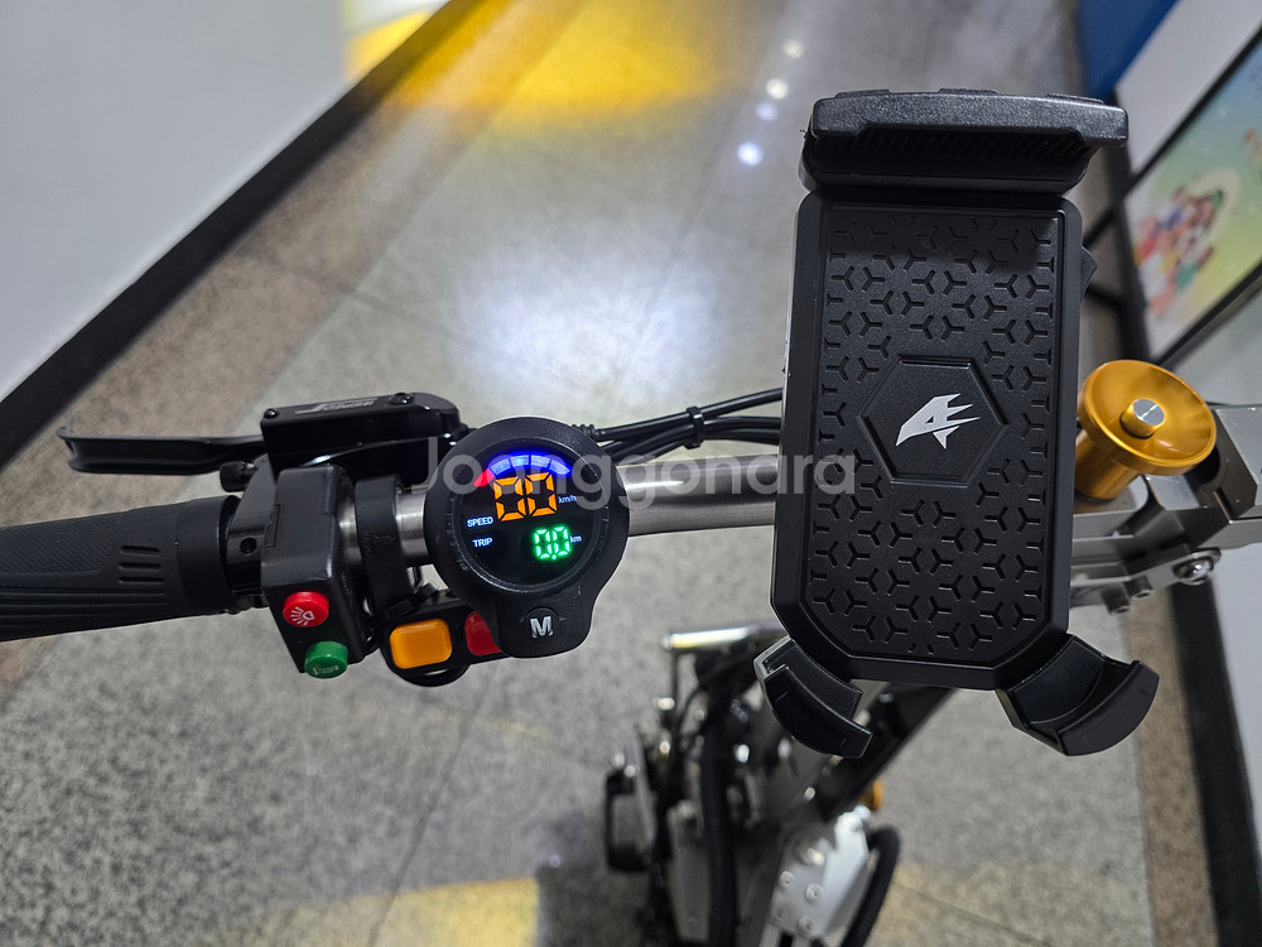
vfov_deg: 58.9
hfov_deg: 73.9
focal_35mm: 23
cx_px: 631
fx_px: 839
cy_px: 474
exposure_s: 1/120
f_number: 1.7
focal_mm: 6.3
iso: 200
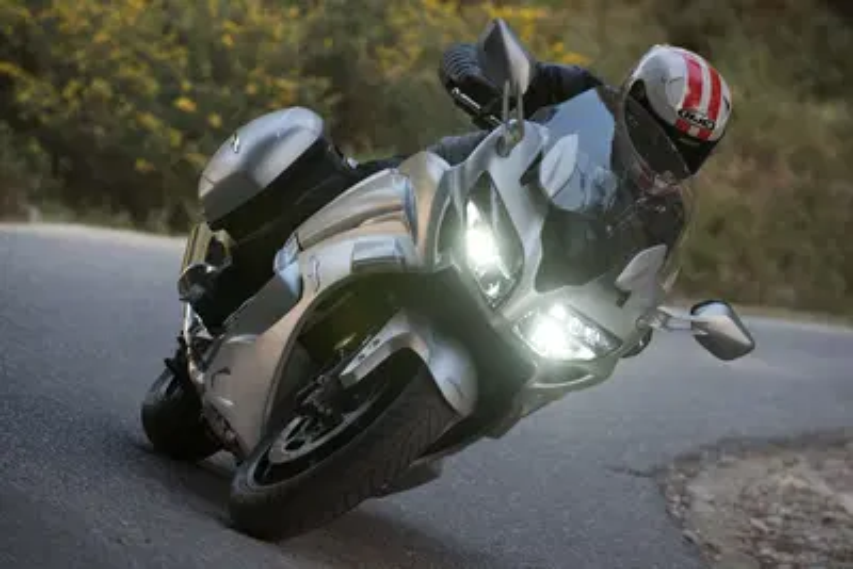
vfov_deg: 7.9
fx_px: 4148
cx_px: 426
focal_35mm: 175
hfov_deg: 11.7
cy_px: 284
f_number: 6.3
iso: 1600
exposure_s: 1/1000
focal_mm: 175
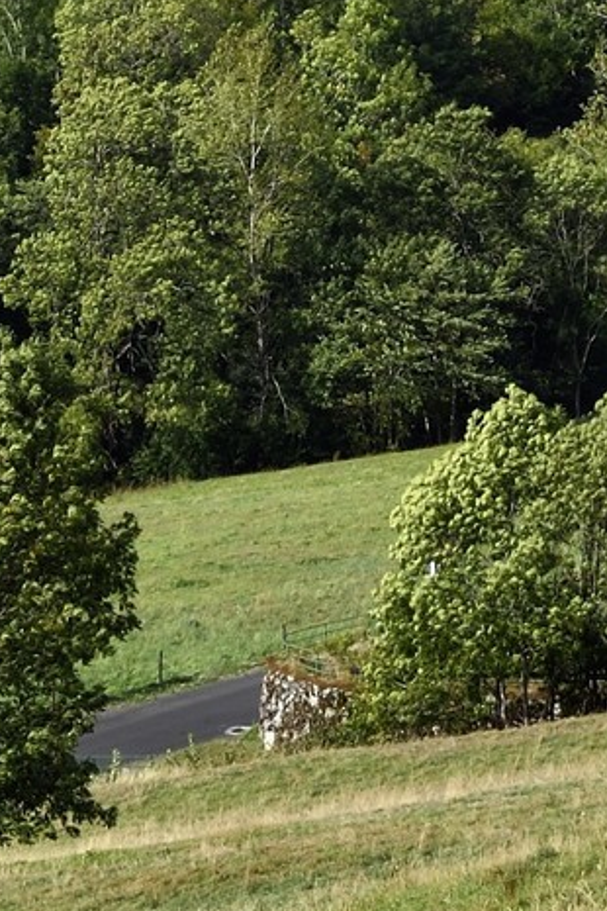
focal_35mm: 284
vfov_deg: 6.9
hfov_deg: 4.8
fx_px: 7182
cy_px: -1133
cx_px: 595
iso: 200
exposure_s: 1/250
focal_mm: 55
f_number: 10
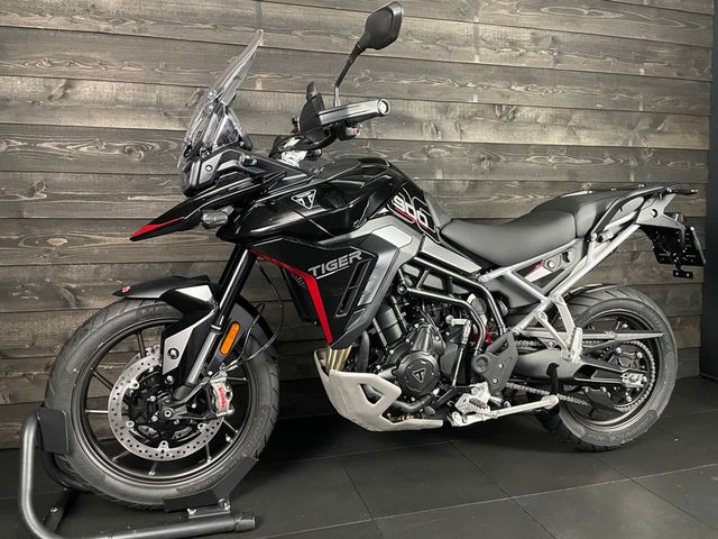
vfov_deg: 53.1
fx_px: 539
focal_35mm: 26
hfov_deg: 67.3
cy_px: 270
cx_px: 359
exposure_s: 1/33
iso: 640
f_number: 1.6
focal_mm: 4.2
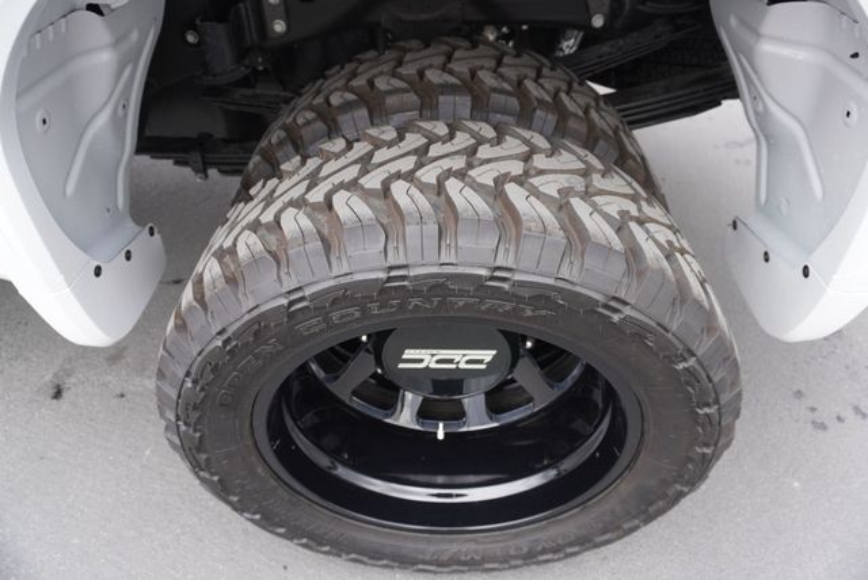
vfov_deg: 53.2
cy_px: 290
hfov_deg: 73.7
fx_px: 579
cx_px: 434
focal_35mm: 24
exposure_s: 1/60
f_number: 4
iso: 160
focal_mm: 16
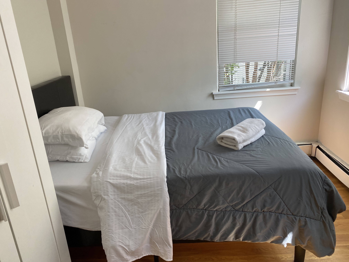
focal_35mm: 26
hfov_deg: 67.3
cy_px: 131
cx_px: 174
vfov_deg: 53.1
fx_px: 262
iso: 125
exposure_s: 1/121
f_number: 1.8
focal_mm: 4.25
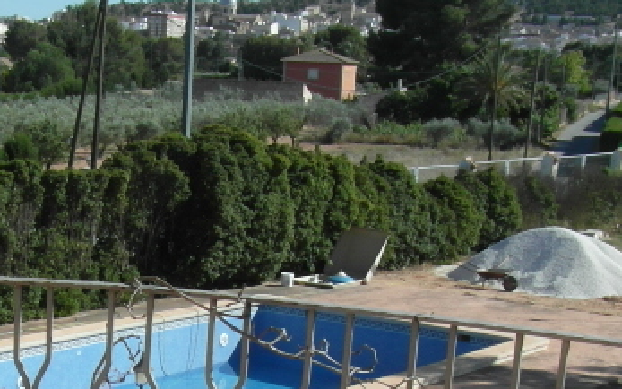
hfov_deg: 26.9
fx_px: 1272
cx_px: 115
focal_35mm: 75
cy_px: 439
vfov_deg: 16.8
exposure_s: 1/250
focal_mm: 4
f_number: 6.6
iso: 80
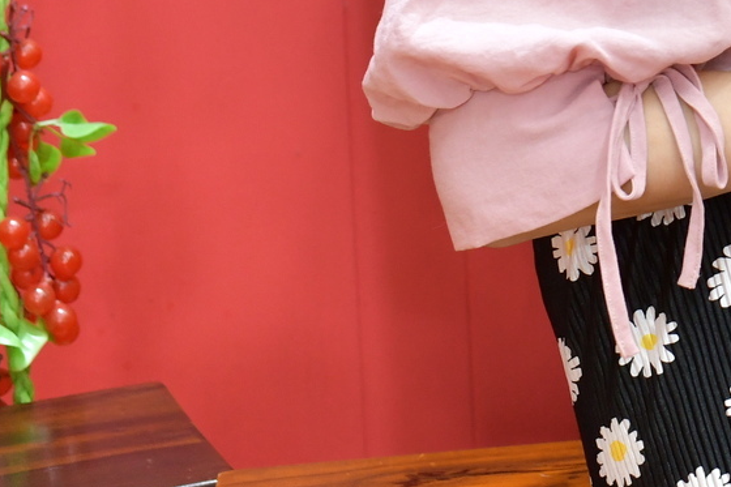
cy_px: -249
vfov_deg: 8.9
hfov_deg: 12.4
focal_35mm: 150
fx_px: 3045
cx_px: 1364
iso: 1000
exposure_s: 1/200
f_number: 4.5
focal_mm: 35
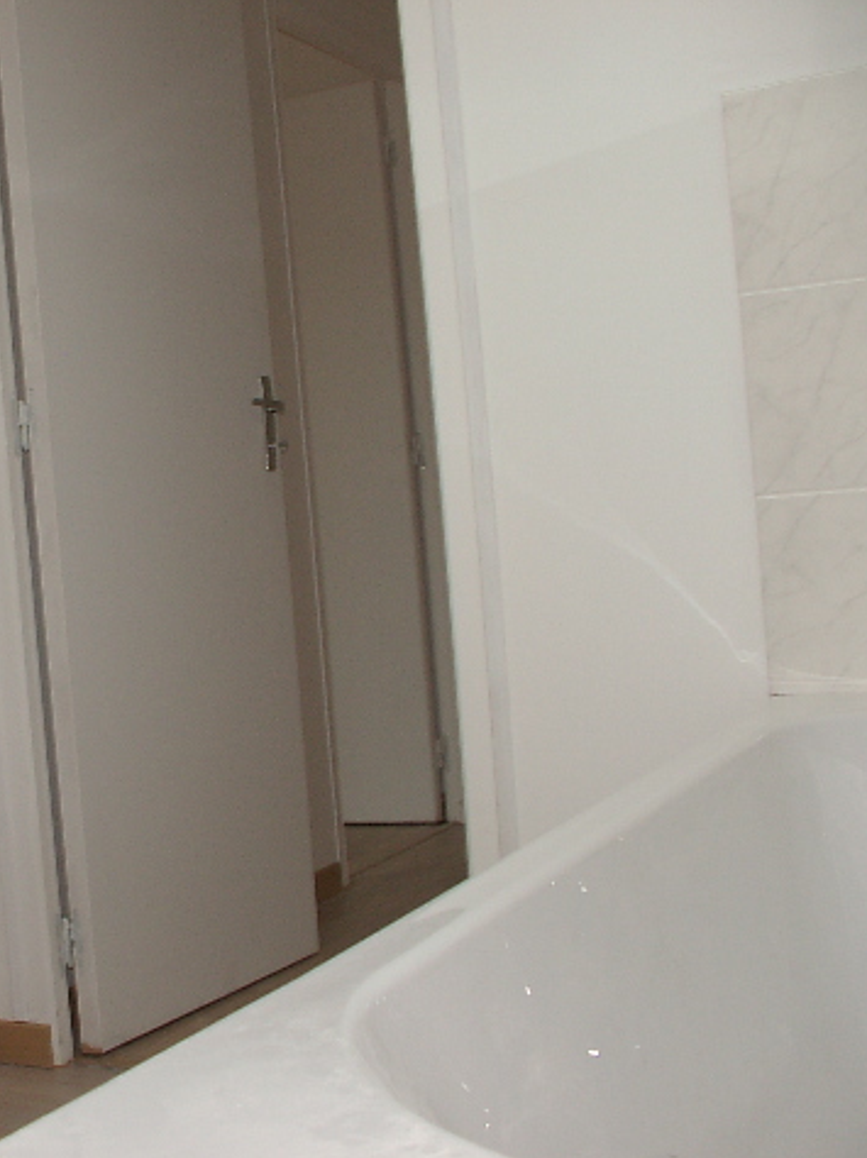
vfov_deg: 38.2
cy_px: 579
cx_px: 132
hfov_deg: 28.3
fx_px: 1671
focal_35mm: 50
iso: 100
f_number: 3.1
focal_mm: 5.8
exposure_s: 1/30
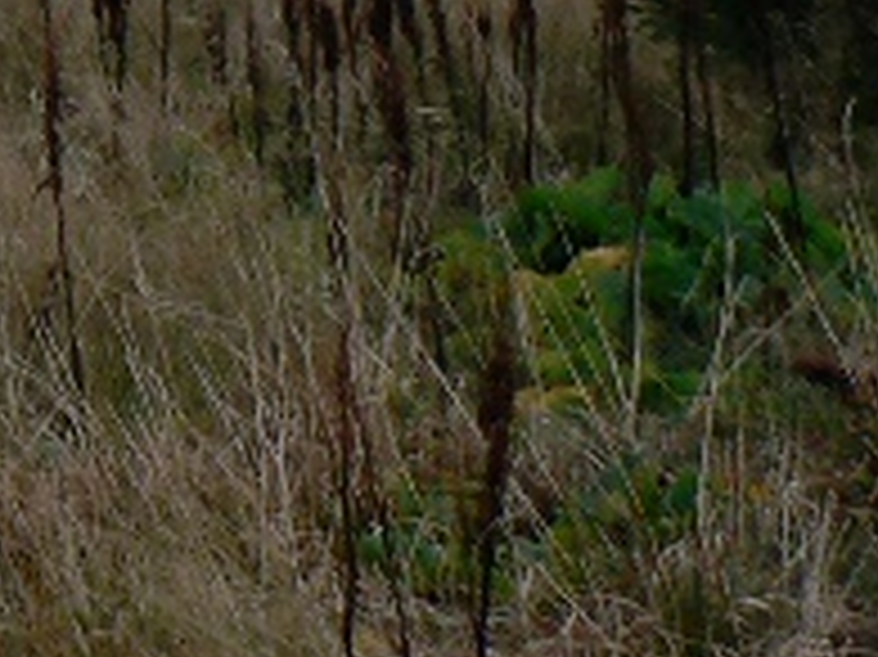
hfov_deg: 9.5
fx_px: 4791
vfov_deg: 7.5
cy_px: -783
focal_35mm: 189
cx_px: -1121
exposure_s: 1/320
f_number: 5.6
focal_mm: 6
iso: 80
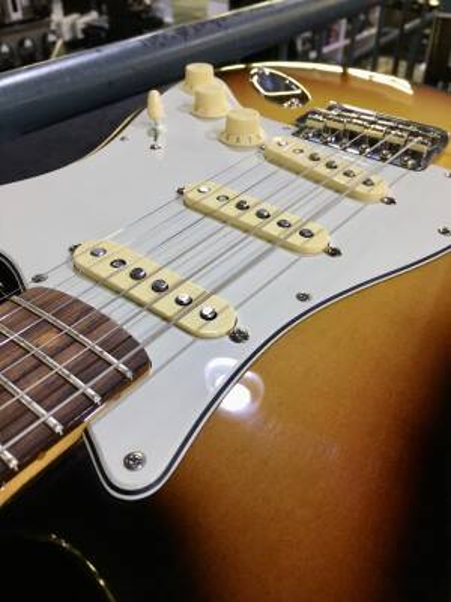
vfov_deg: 61.7
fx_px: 504
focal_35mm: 29
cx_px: 226
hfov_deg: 48.2
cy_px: 301
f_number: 2.2
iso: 80
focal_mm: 4.15
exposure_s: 1/30
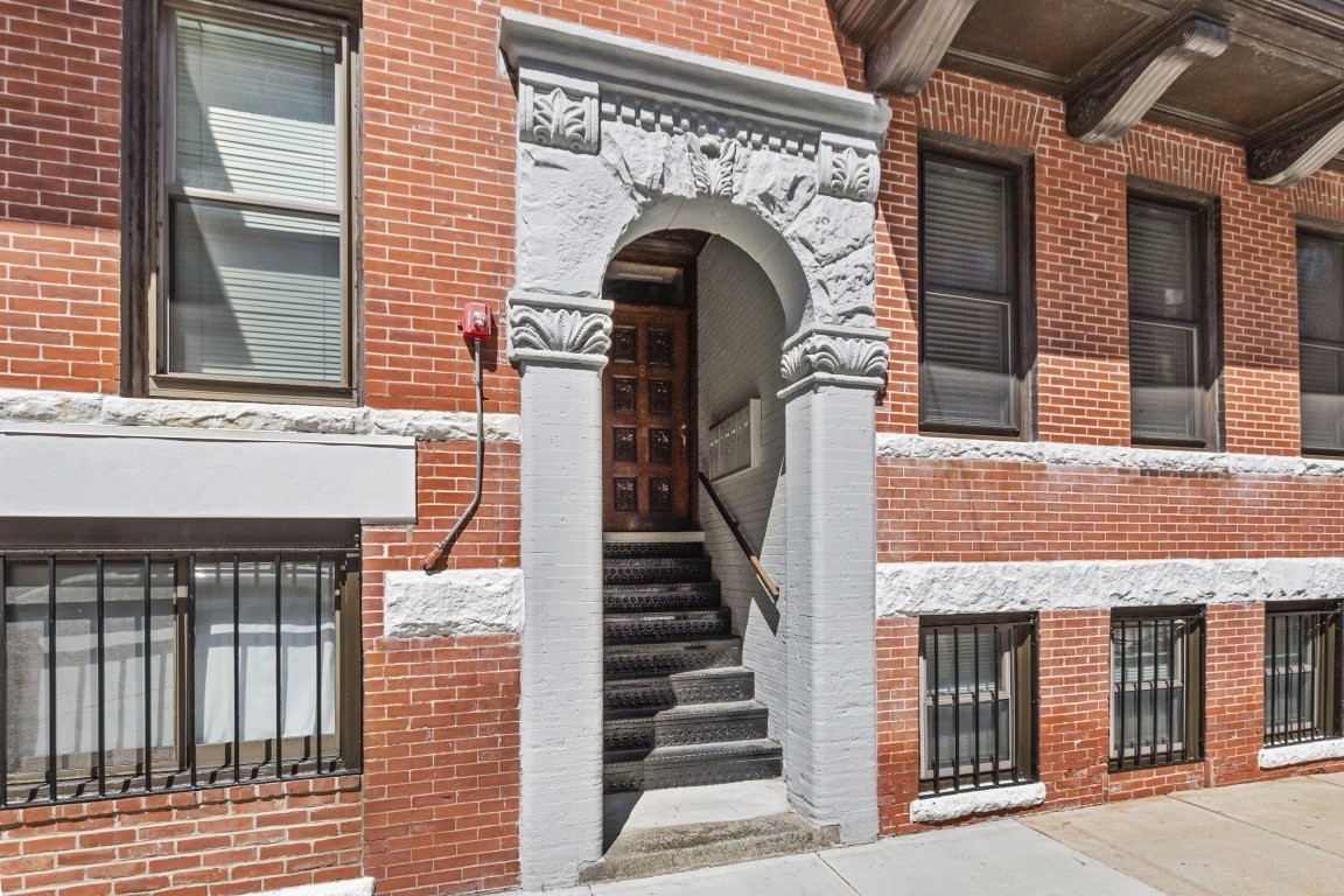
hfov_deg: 93.3
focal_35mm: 17
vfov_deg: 70.4
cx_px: 672
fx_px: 635
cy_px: 448
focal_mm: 11.5
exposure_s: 1/3200
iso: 400
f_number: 5
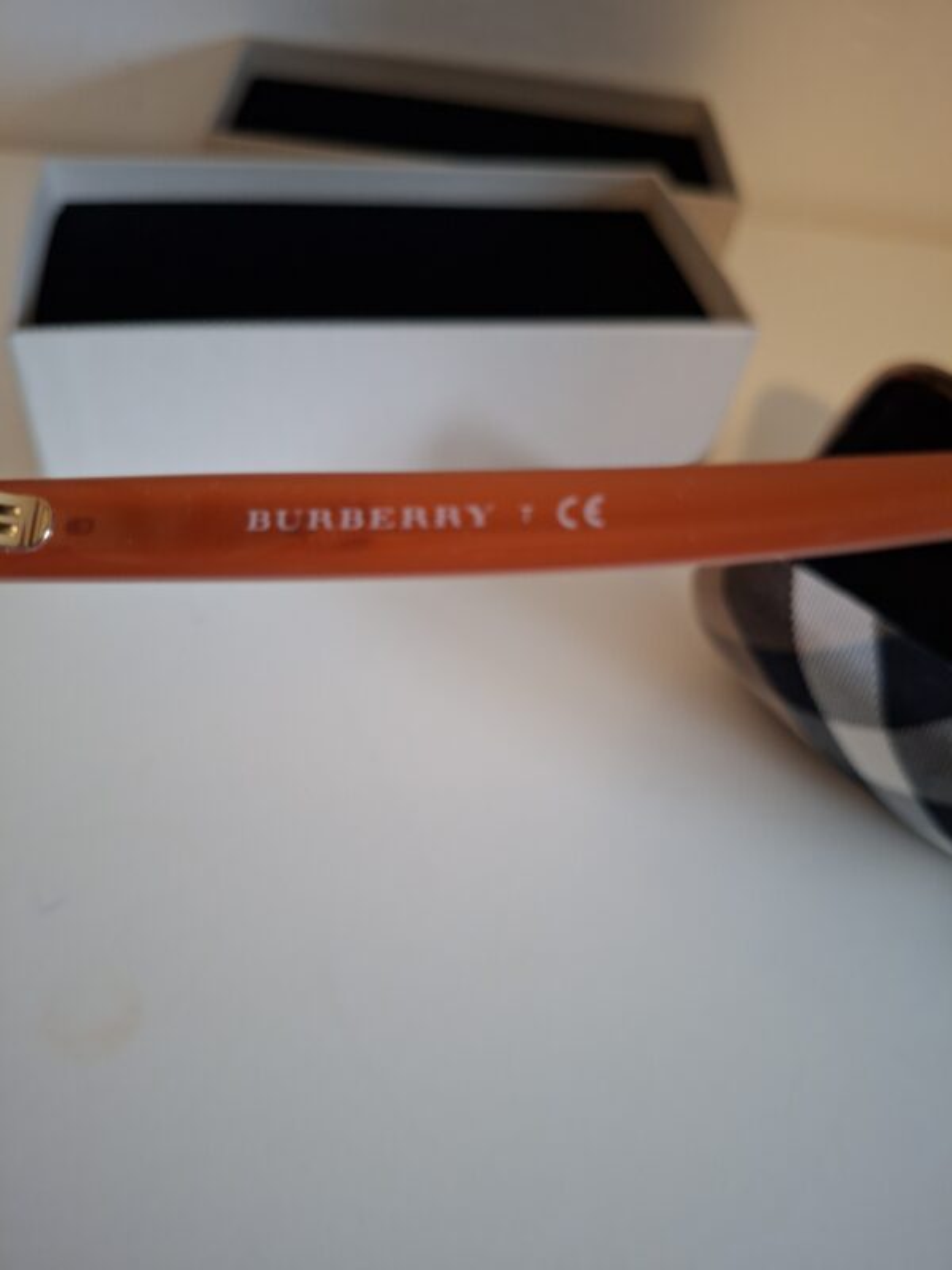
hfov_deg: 58.9
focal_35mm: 23
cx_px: 476
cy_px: 635
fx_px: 843
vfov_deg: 73.9
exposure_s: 1/24
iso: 640
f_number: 1.8
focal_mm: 5.54
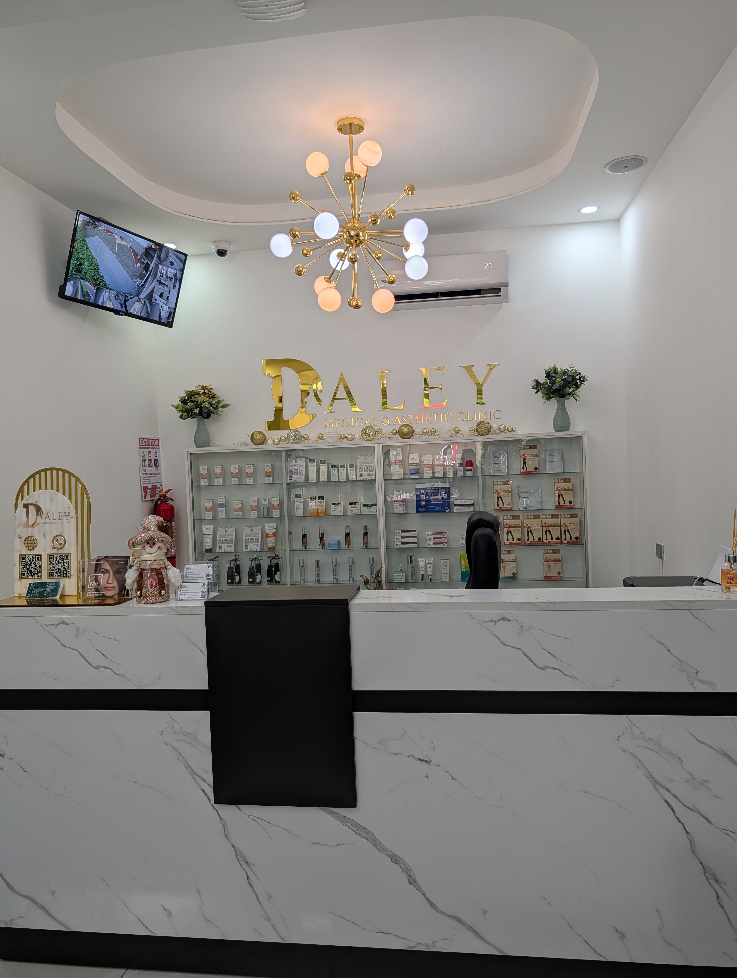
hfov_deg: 56.9
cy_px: 489
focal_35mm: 24
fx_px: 680
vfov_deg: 71.5
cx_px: 368
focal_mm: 6.9
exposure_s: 1/171
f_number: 1.68
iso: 18
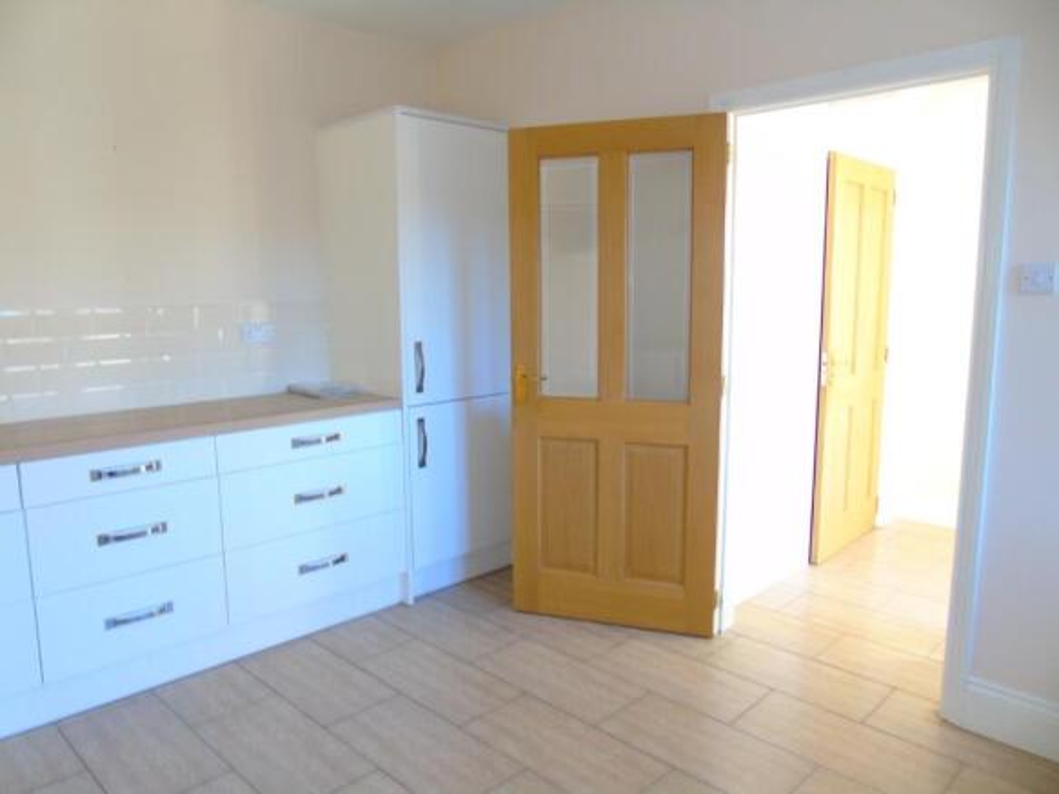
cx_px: 530
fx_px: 765
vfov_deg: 54.9
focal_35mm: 25
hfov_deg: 69.4
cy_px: 397
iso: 100
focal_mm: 4.4
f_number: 3.4
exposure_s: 1/30
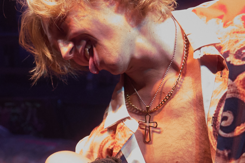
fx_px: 599
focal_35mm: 88
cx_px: 63
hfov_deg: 22.9
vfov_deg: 15.5
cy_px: 119
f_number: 3.5
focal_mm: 30
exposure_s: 1/200
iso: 25000
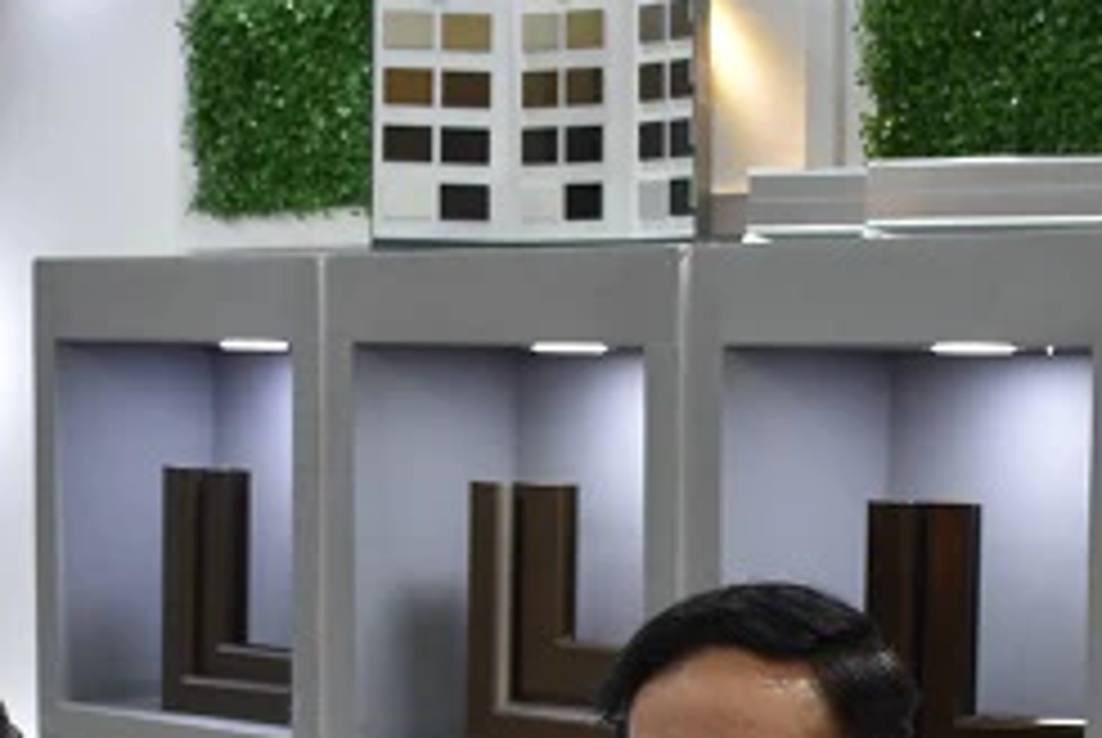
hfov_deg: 17.8
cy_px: 927
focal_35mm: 114
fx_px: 3494
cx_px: 884
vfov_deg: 11.8
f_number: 4.5
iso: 400
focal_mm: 24
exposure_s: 1/80
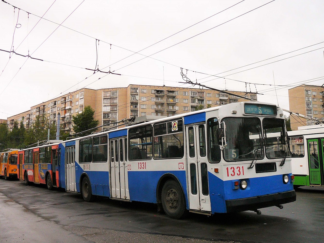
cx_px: 162
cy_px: 122
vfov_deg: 40.7
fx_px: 328
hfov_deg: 52.6
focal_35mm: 35
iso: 100
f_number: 2.8
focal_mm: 5.2
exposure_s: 1/1000
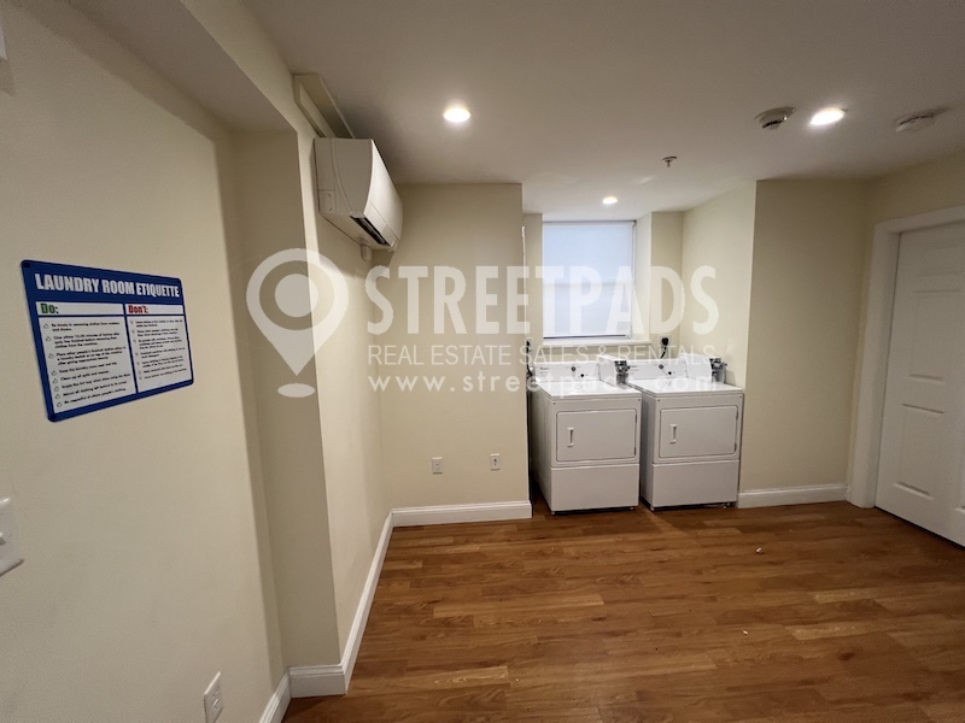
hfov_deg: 106.2
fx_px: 362
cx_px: 482
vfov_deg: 89.9
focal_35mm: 13
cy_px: 362
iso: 200
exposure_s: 1/120
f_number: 1.8
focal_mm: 1.57
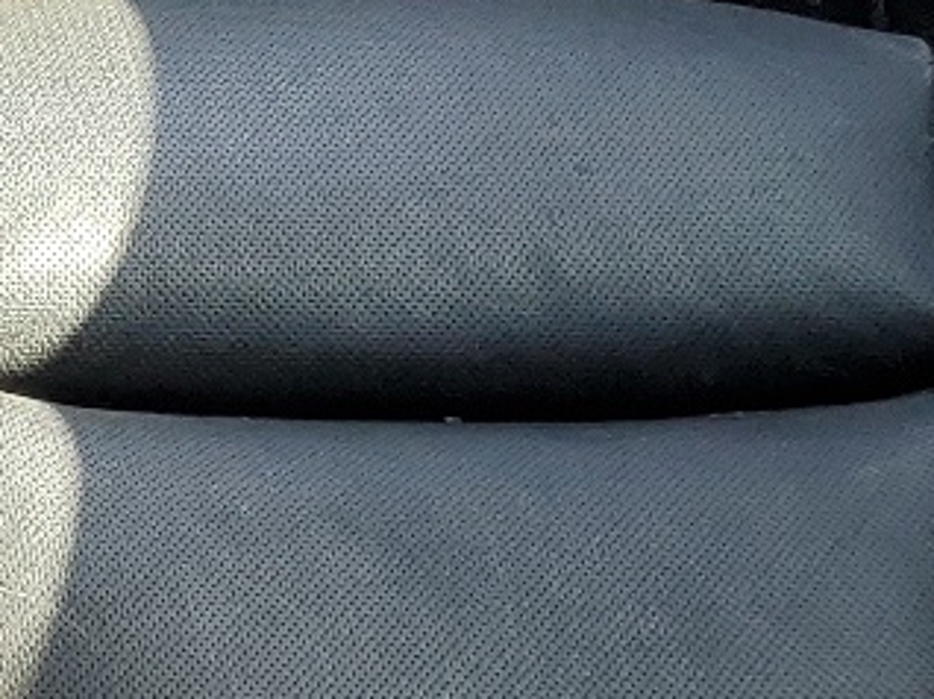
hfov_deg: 12.8
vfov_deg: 10.8
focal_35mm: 131
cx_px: -1040
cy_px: -396
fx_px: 3532
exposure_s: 1/120
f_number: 1.5
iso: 51
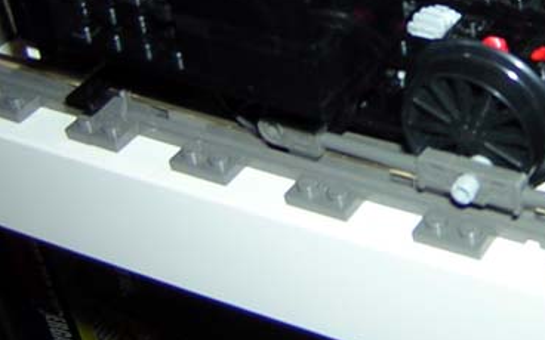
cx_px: 496
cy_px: -62
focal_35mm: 83
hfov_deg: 24.2
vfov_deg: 15.2
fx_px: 1233
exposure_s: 1/60.1
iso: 100
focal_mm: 4.7
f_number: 2.6
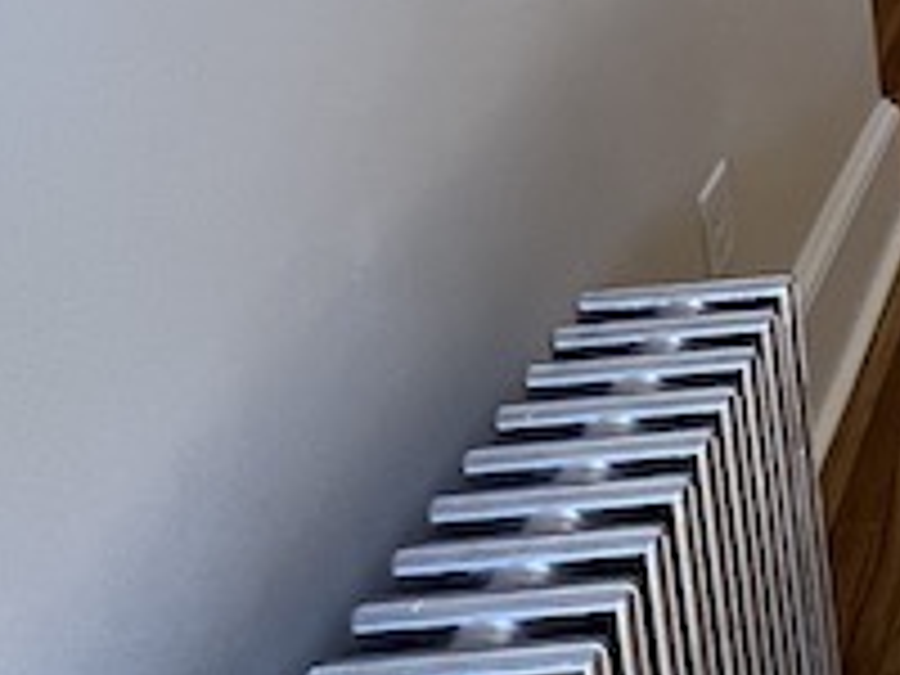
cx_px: 1431
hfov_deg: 25.2
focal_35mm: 52
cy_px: -549
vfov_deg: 20.1
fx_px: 1352
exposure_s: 1/99
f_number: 1.8
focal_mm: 1.57
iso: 125
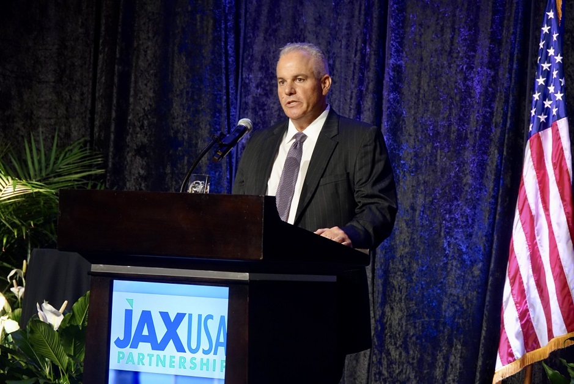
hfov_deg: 12.9
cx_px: 287
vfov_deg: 8.7
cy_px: 192
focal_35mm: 159
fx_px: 2537
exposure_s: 1/25
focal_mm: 58.29
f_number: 4
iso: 800
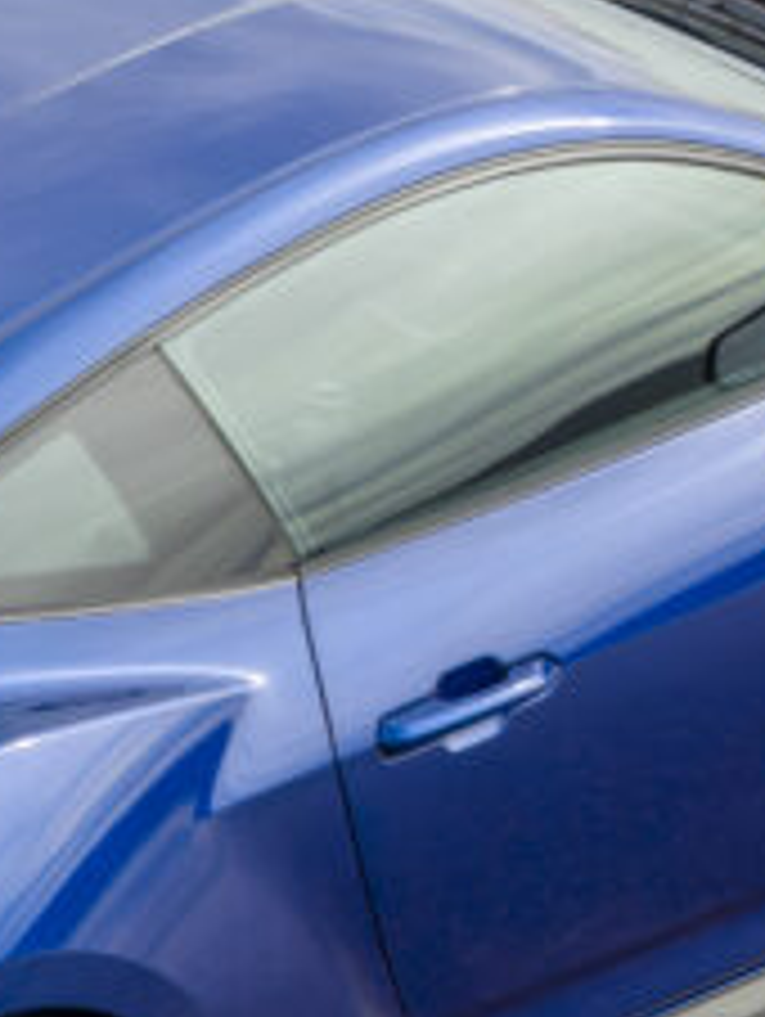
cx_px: -32
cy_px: 1094
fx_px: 9323
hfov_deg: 4.7
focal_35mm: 317
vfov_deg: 6.2
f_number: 2.8
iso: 100
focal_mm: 19.35
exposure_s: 1/500
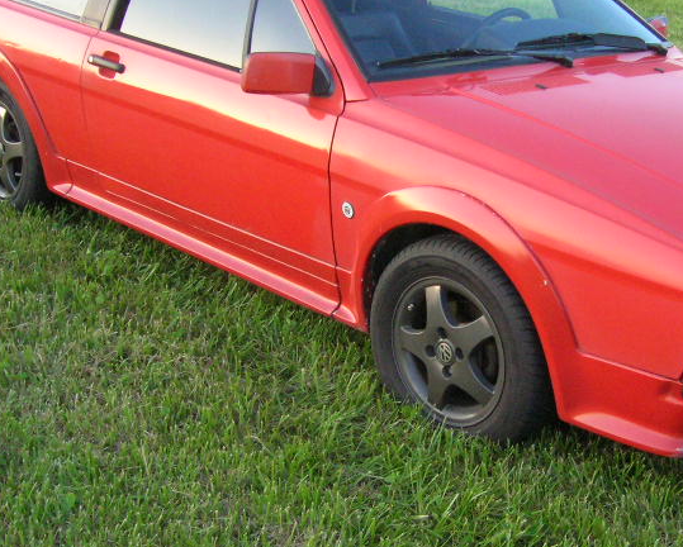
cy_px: 291
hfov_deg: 29.8
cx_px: 452
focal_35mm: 63
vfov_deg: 24.2
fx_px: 1274
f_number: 2.9
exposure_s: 1/131
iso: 200
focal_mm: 5.7
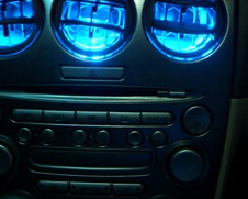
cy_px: -14
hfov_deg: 21.6
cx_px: 39
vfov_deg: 17.2
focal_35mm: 87
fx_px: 639
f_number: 2.6
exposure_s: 4
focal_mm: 5.8
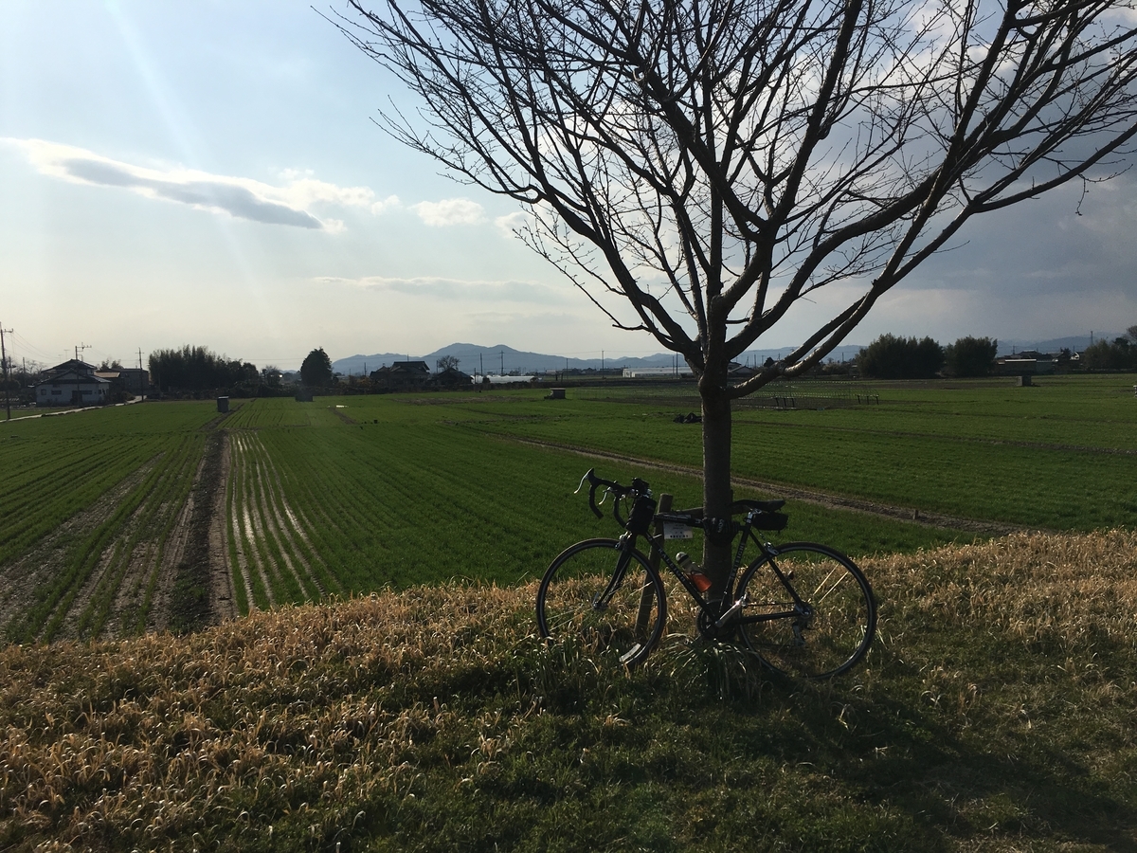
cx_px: 568
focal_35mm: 29
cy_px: 426
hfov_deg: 61.7
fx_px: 953
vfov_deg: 48.2
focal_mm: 4.15
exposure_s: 1/5495
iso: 25
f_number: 2.2
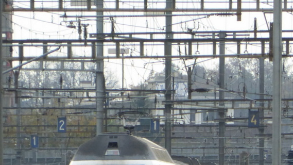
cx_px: 173
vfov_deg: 1.3
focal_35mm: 920
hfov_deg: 2.3
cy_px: 193
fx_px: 7147
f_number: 6.4
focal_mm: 86
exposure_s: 1/125
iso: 250
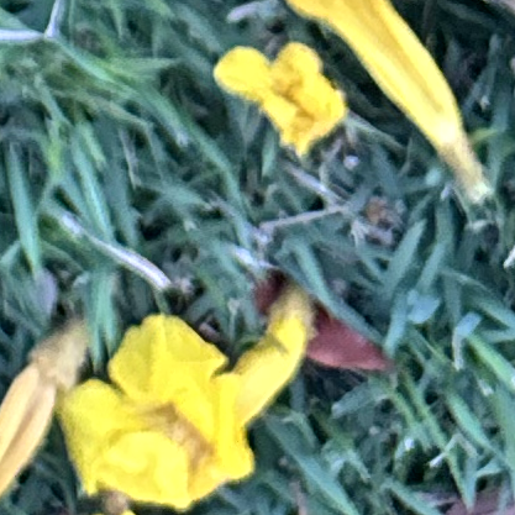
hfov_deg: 7.5
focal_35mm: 205
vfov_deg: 6.3
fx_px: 3451
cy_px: -1775
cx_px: -1035
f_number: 1.78
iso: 1000
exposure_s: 1/30
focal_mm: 6.76
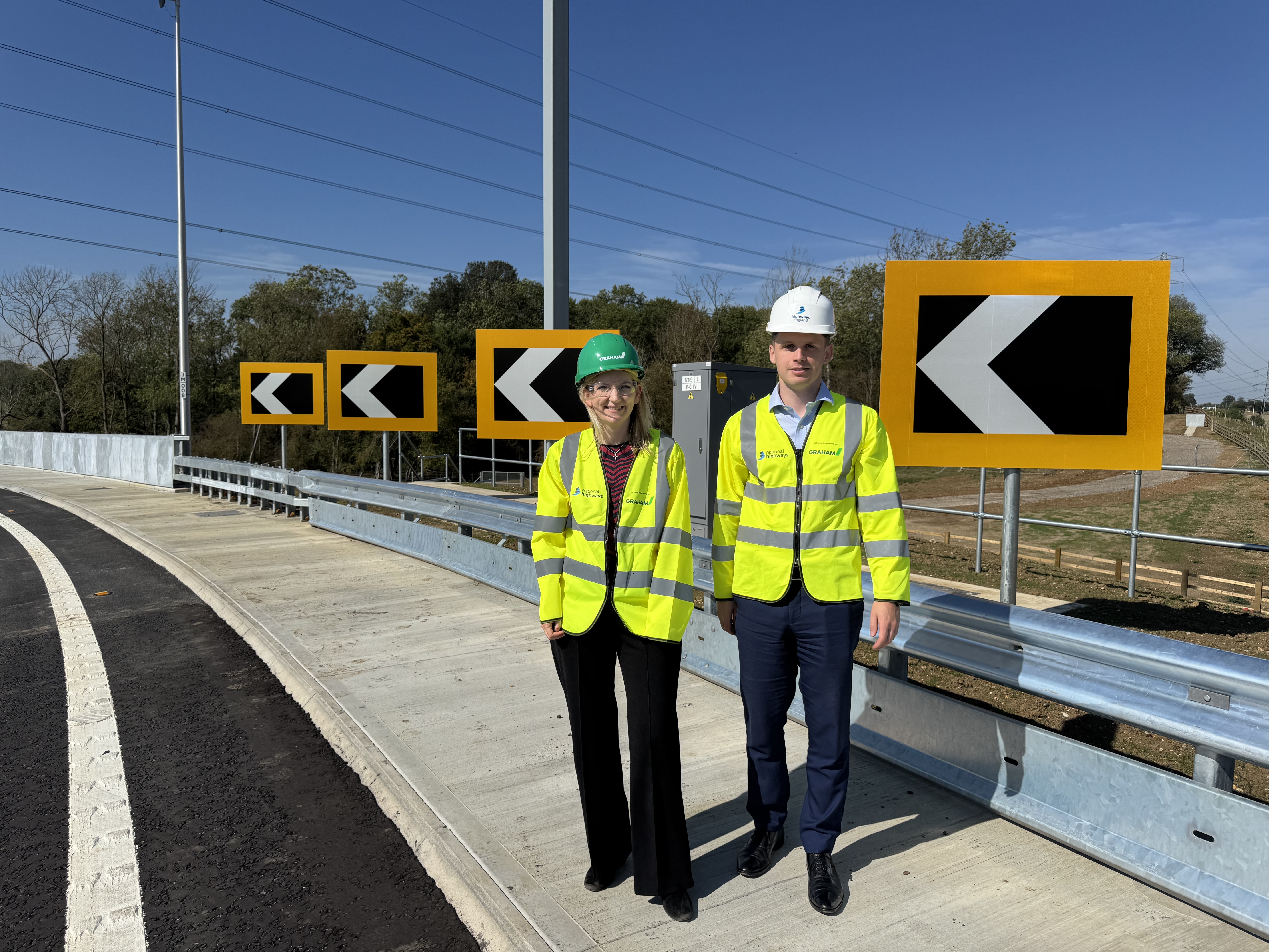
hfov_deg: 71.6
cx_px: 634
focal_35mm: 24
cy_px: 476
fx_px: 880
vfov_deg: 56.8
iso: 80
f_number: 1.78
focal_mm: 6.76
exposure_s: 1/10417
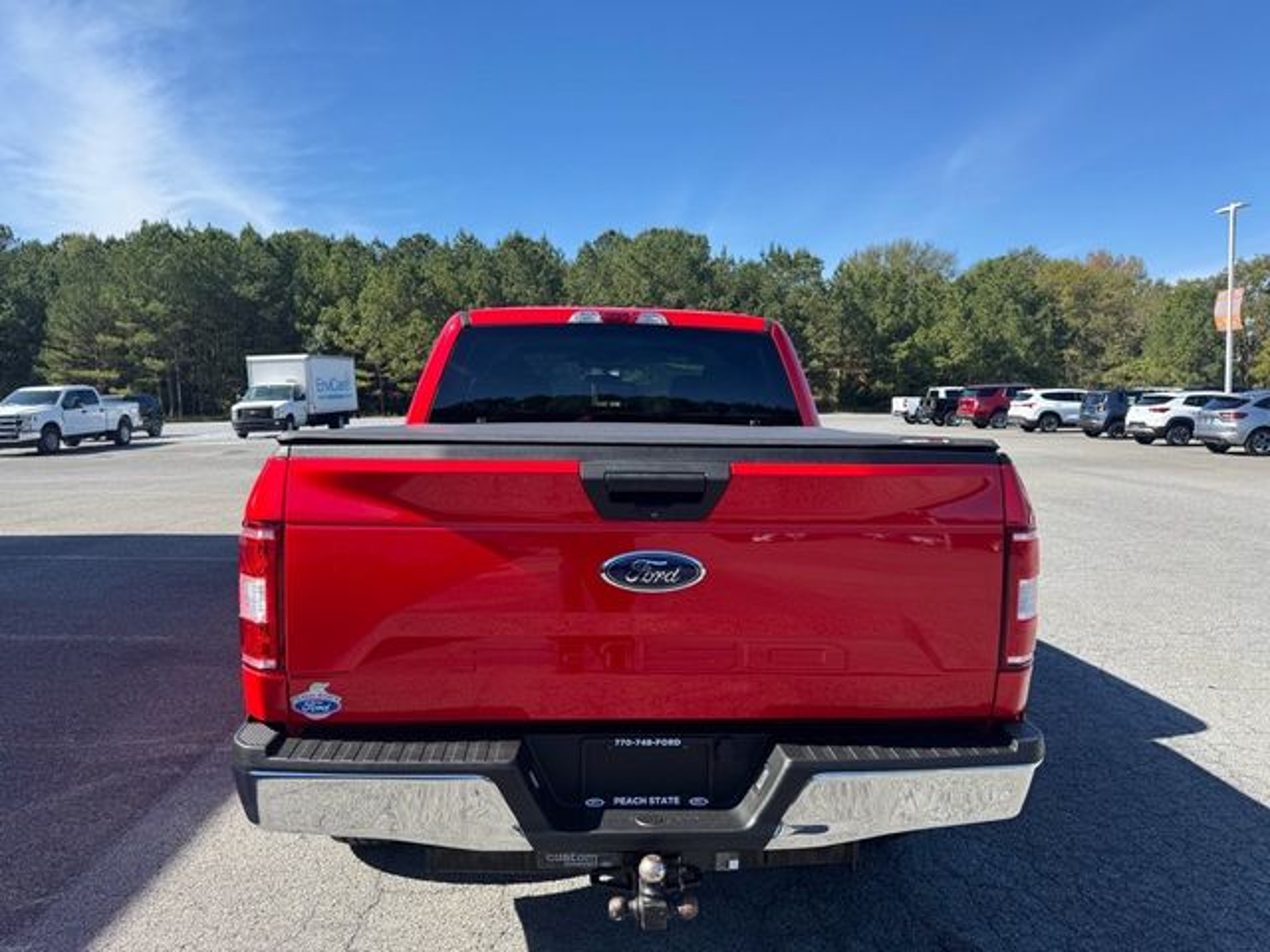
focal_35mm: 24
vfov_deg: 56.8
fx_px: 881
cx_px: 635
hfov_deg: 71.6
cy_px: 476
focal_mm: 6.76
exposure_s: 1/2174
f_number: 1.78
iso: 80
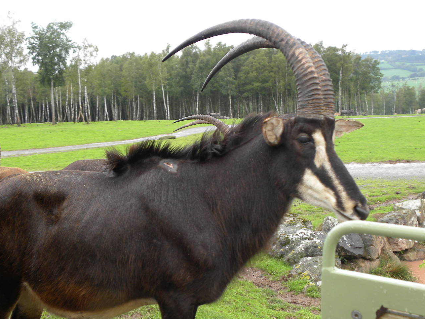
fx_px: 626
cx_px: 199
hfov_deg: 37.5
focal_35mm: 51
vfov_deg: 28.6
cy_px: 166
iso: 64
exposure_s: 1/112
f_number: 3.5
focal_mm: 7.3
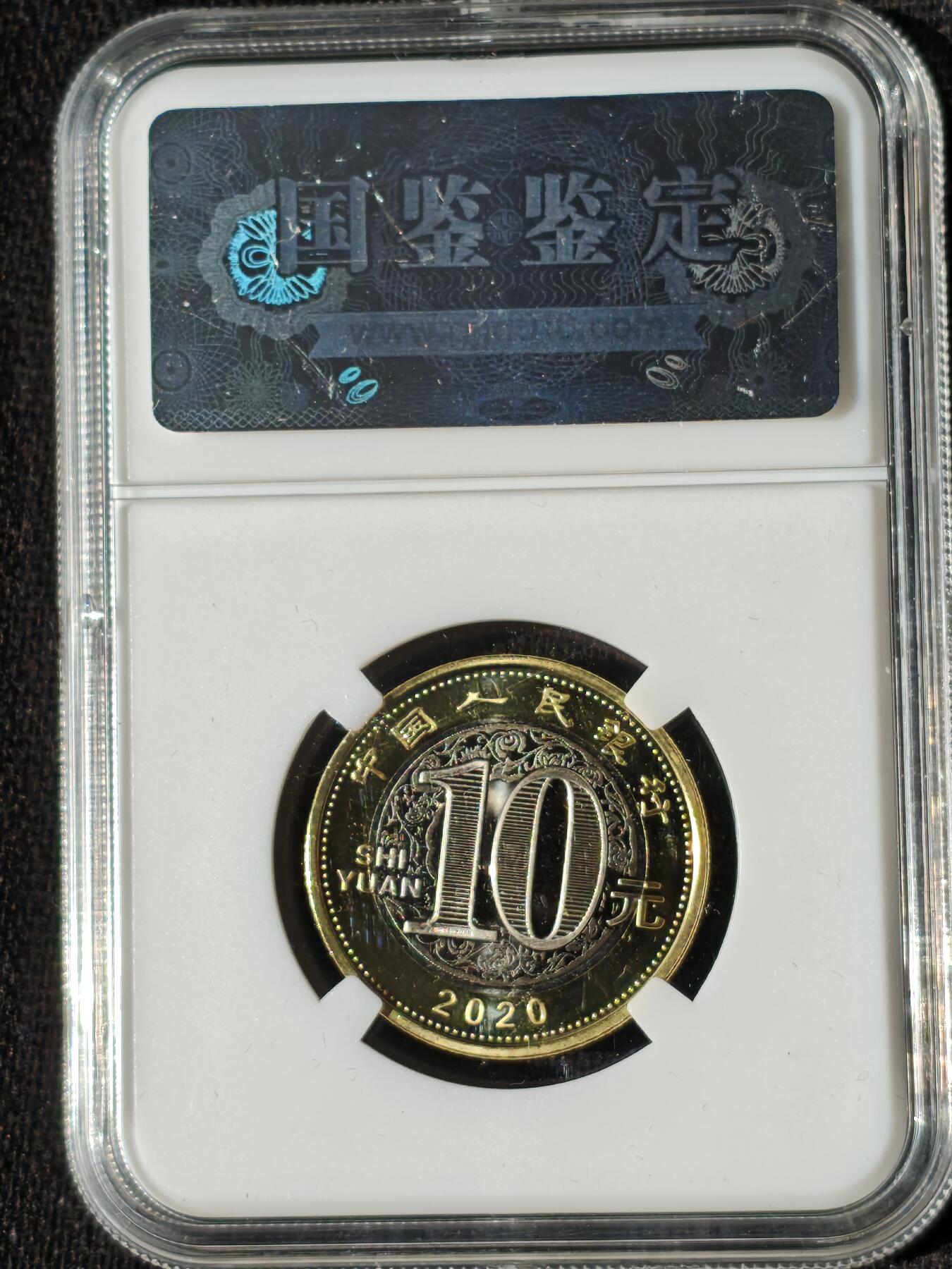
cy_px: 634
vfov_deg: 20.2
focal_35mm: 97
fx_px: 3557
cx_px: 476
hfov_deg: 15.2
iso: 50
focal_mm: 4.94
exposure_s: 1/2281
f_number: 1.5
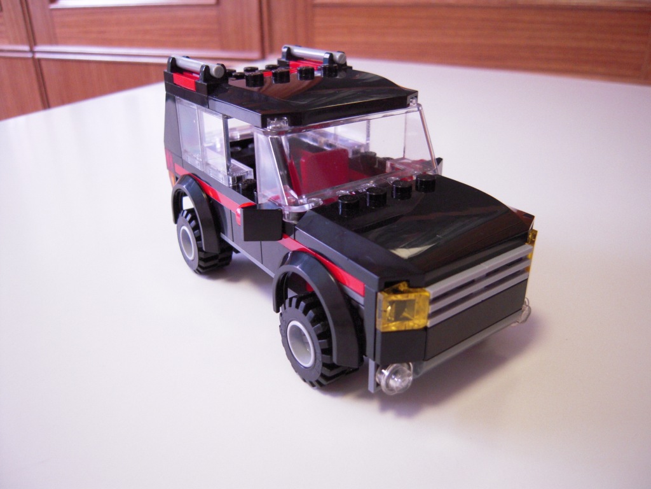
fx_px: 527
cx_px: 326
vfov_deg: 49.7
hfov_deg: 63.4
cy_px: 244
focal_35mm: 28
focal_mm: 5
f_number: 2.7
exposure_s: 1/20
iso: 400
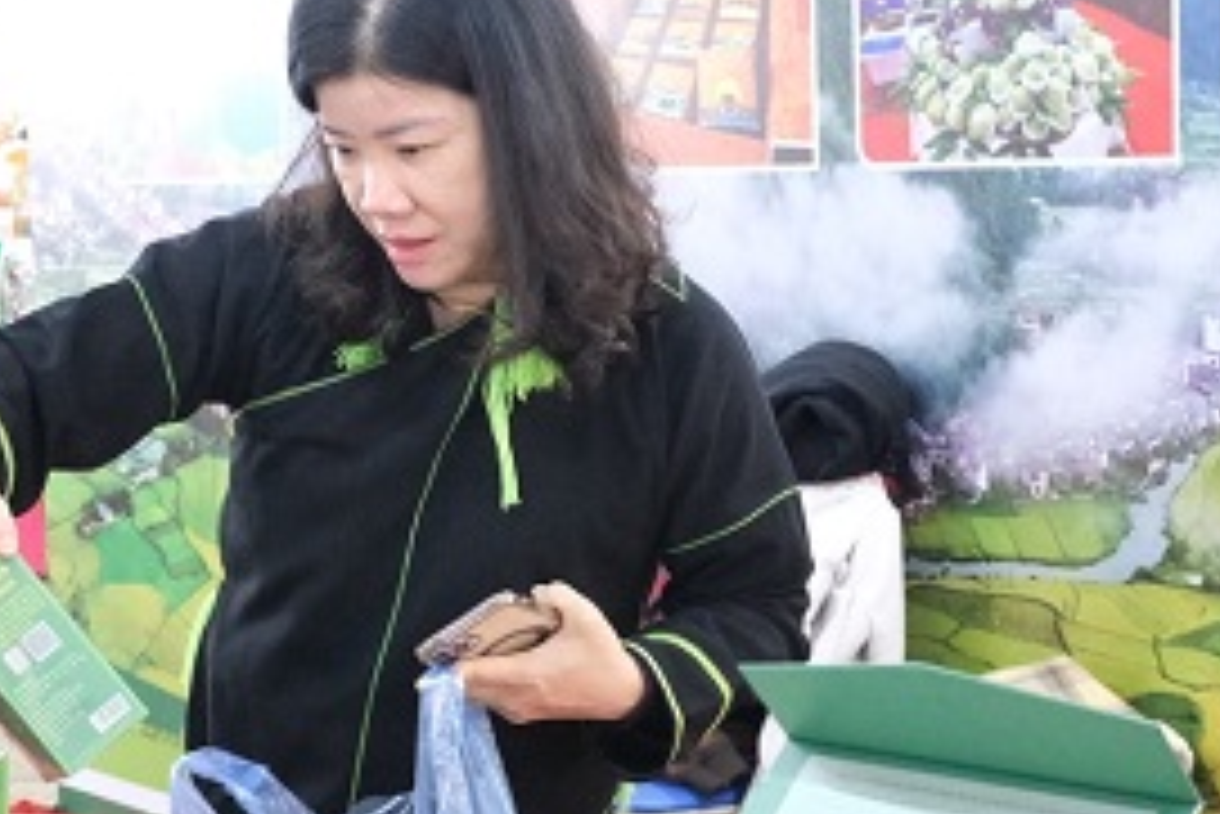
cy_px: 486
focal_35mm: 93
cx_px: 549
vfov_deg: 14.7
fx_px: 3153
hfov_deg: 21.9
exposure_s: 1/60
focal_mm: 18.7
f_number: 4
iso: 6400
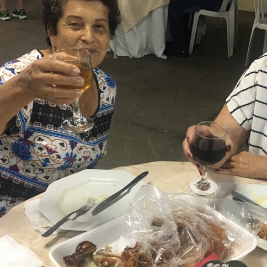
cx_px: 168
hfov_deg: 32.0
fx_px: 463
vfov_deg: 32.2
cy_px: 137
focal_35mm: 53
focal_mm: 4.15
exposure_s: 1/30
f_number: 2.2
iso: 200
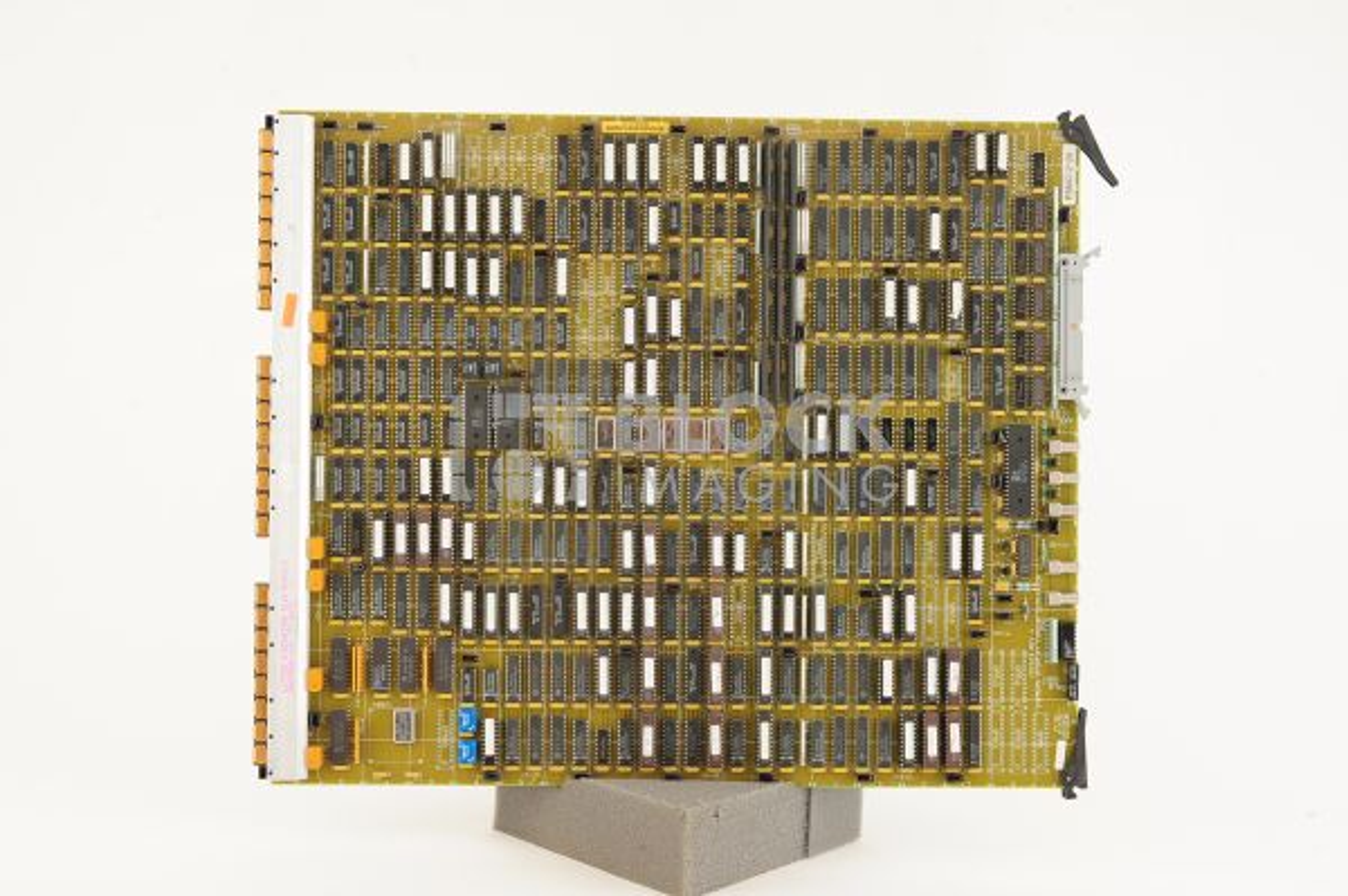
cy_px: 448
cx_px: 674
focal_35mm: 50
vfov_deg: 26.9
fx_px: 1871
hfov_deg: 39.6
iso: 1600
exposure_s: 1/125
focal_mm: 50
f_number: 10
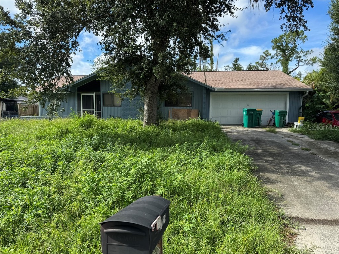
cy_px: 127
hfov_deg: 71.6
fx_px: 235
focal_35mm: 24
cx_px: 170
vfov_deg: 56.8
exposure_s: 1/1524
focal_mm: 6.76
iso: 80
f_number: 1.78
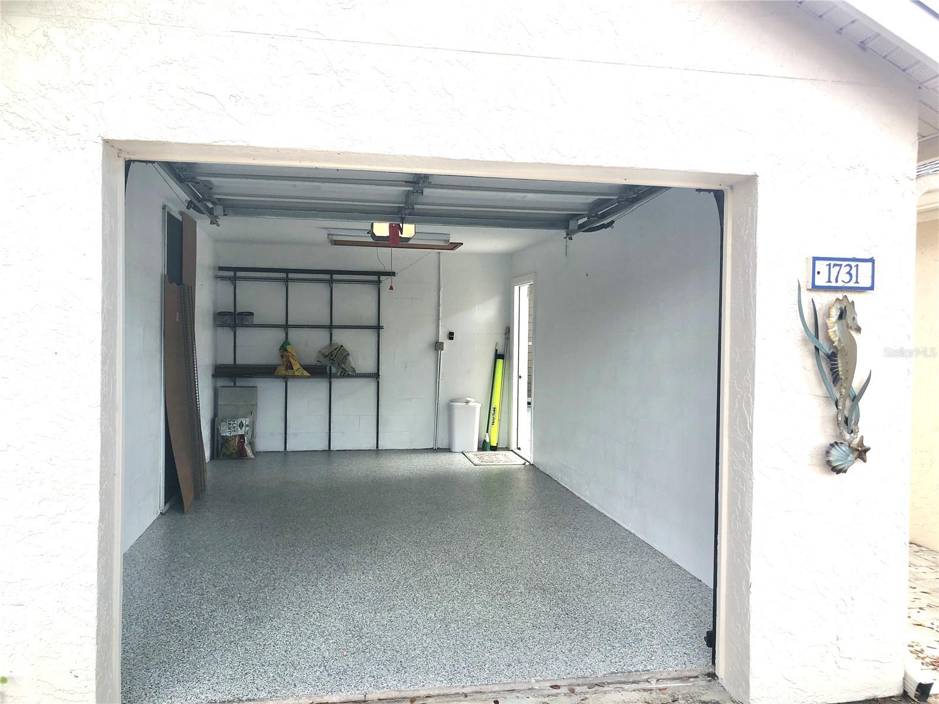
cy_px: 352
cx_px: 470
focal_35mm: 28
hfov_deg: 63.4
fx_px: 760
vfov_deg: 49.7
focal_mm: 3.99
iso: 20
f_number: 1.8
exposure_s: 1/185
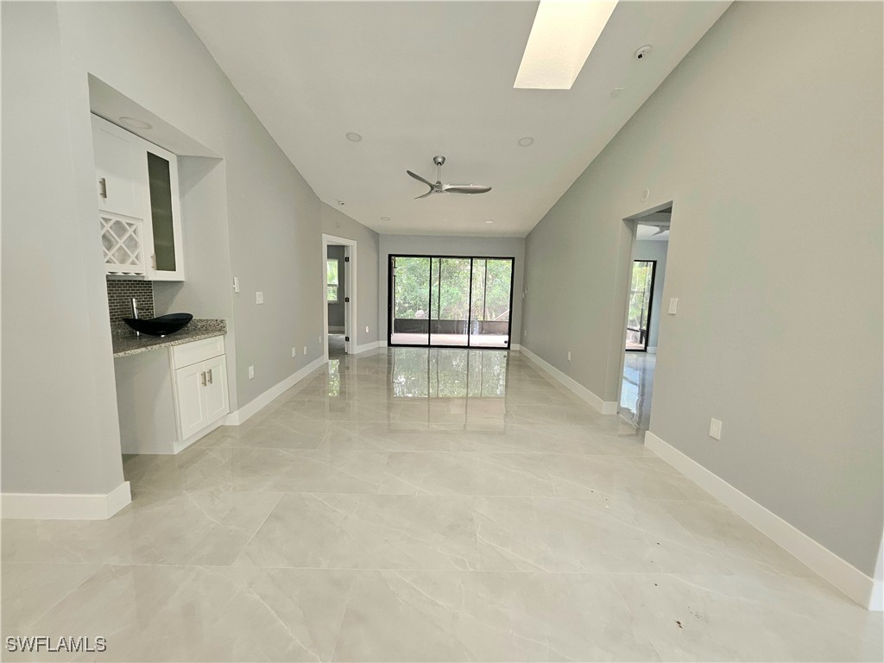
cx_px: 442
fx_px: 332
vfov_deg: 89.9
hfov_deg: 106.2
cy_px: 332
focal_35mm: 13
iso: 125
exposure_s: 1/60.2
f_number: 2.2
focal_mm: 1.74
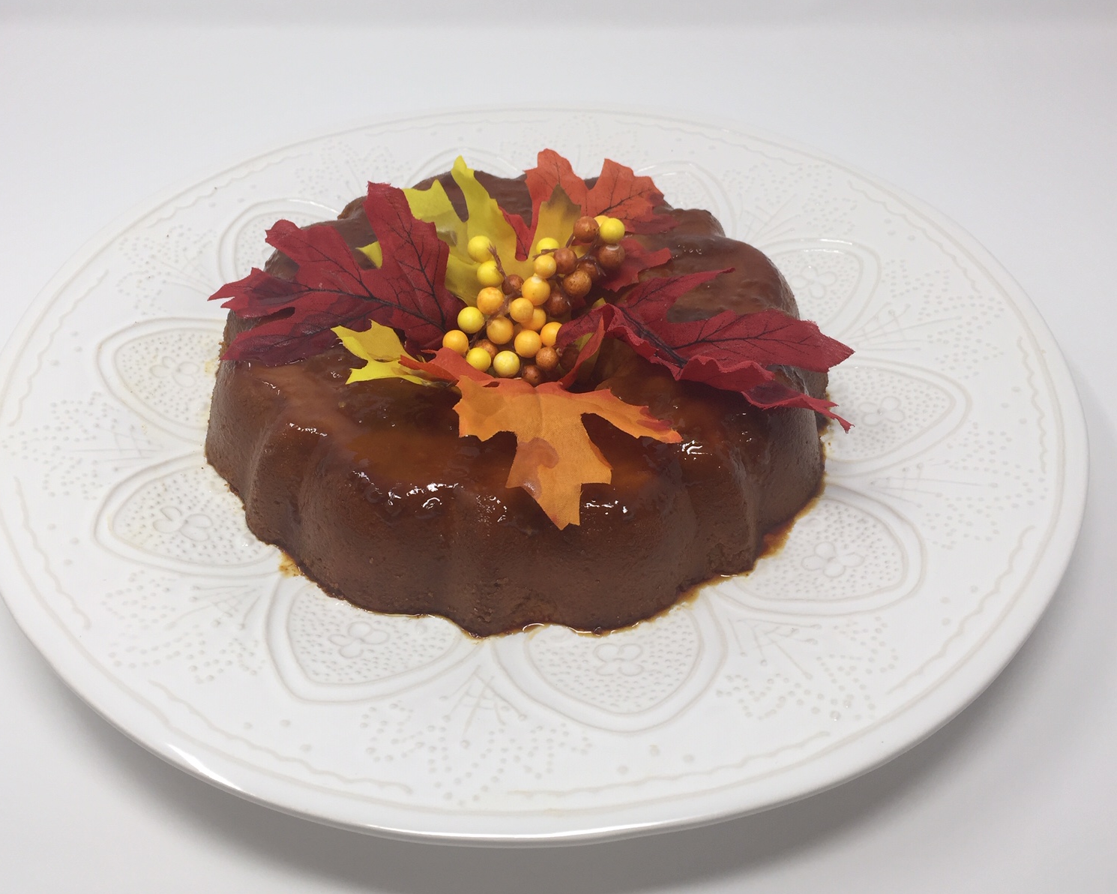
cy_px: 438
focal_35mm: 31
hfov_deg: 57.1
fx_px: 1025
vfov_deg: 47.1
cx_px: 520
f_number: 2.2
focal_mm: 4.15
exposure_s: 1/120
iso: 32
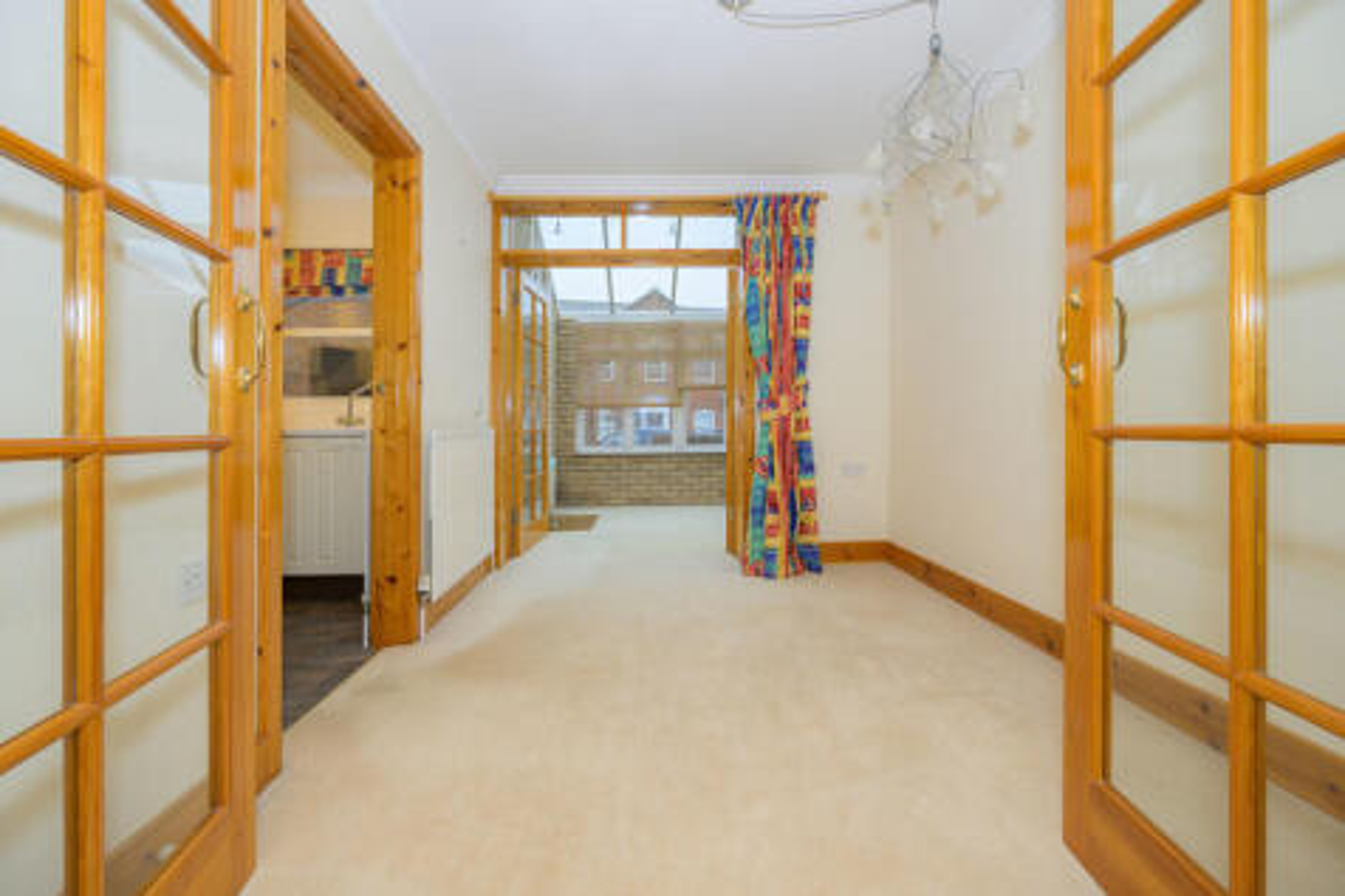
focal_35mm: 14
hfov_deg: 104.3
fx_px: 523
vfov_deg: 81.2
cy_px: 448
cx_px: 672
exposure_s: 1/125
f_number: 6.3
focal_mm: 14
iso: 500
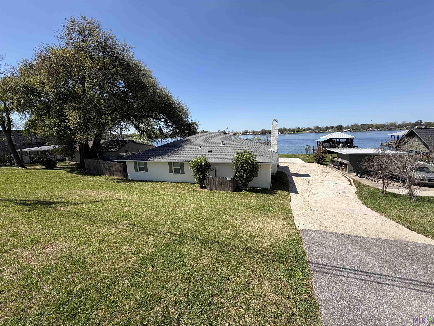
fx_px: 176
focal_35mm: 14
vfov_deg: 85.7
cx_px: 217
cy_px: 163
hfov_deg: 102.1
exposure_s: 1/876
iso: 20
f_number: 2.2
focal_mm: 2.22
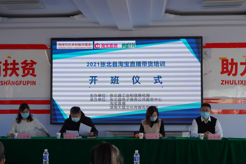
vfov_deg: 22.6
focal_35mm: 60
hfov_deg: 33.4
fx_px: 410
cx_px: 123
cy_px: 82
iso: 640
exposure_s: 1/160
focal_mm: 60
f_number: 5.6
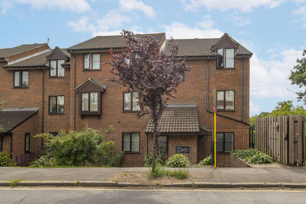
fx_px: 213
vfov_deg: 51.3
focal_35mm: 25
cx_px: 153
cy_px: 102
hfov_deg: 71.5
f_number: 5.6
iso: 400
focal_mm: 16.6
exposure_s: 1/420
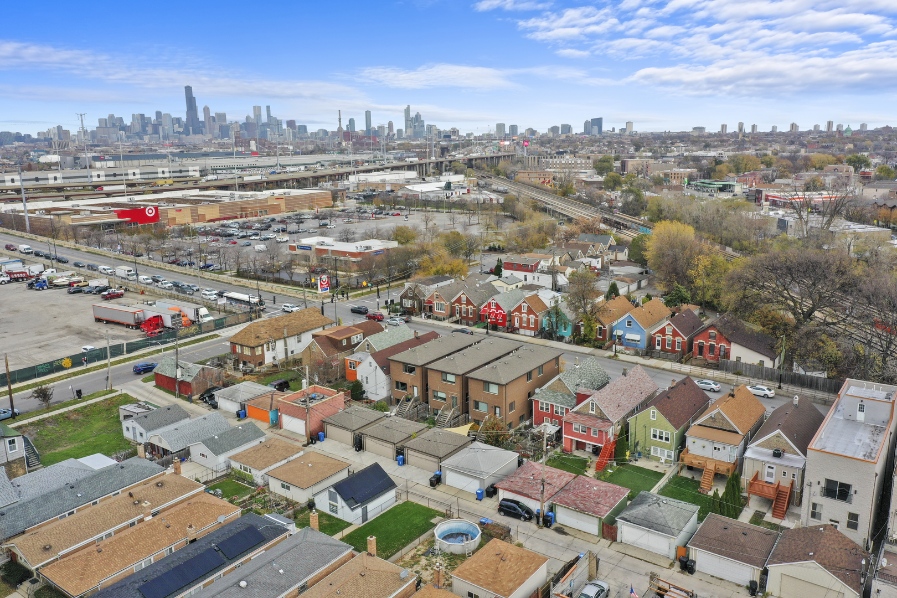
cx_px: 448
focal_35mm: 28
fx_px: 698
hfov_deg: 65.5
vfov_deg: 46.4
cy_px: 299
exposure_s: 1/120
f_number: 6.3
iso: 100
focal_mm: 10.26
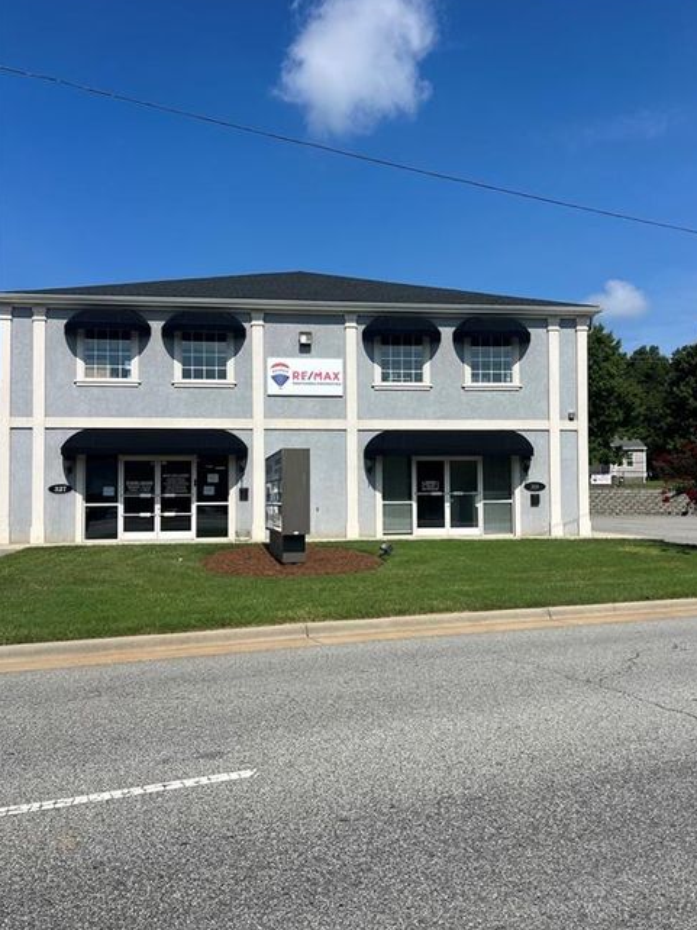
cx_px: 359
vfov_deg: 65.3
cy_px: 469
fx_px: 725
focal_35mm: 27
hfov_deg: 51.3
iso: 50
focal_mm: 5.7
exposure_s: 1/6993
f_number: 1.5
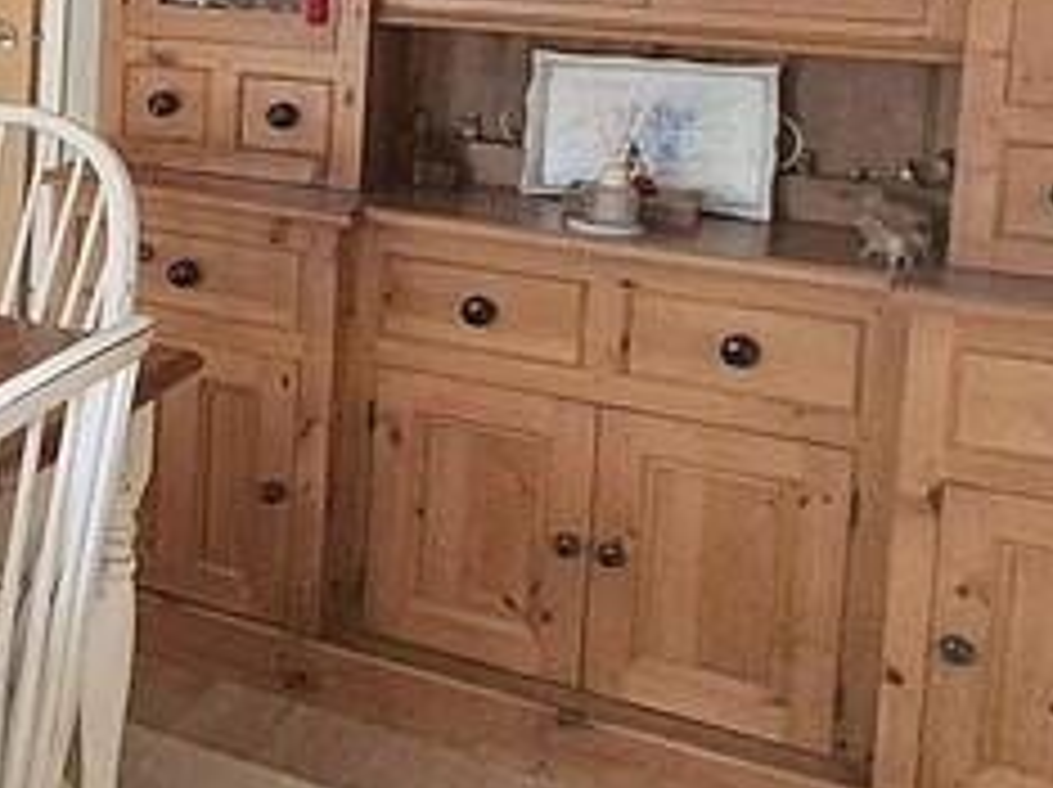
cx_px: -522
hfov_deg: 25.5
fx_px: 1732
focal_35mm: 57
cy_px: 41
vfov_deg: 24.7
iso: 50
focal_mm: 1.7
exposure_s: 1/230
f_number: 2.2
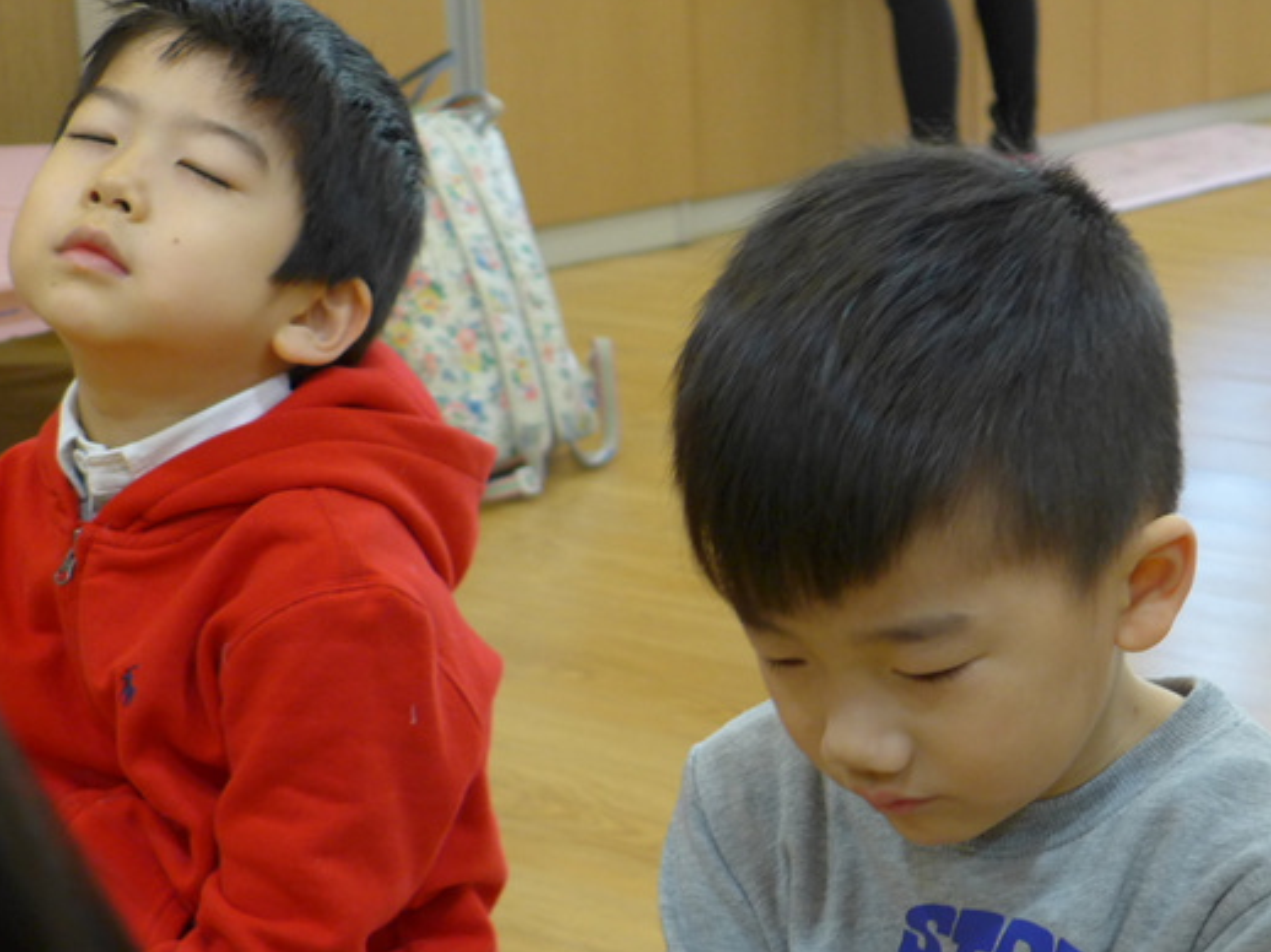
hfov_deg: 22.8
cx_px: 977
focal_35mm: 85
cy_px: 731
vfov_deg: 17.2
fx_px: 3120
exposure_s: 1/80
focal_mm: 10.8
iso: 250
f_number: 1.9
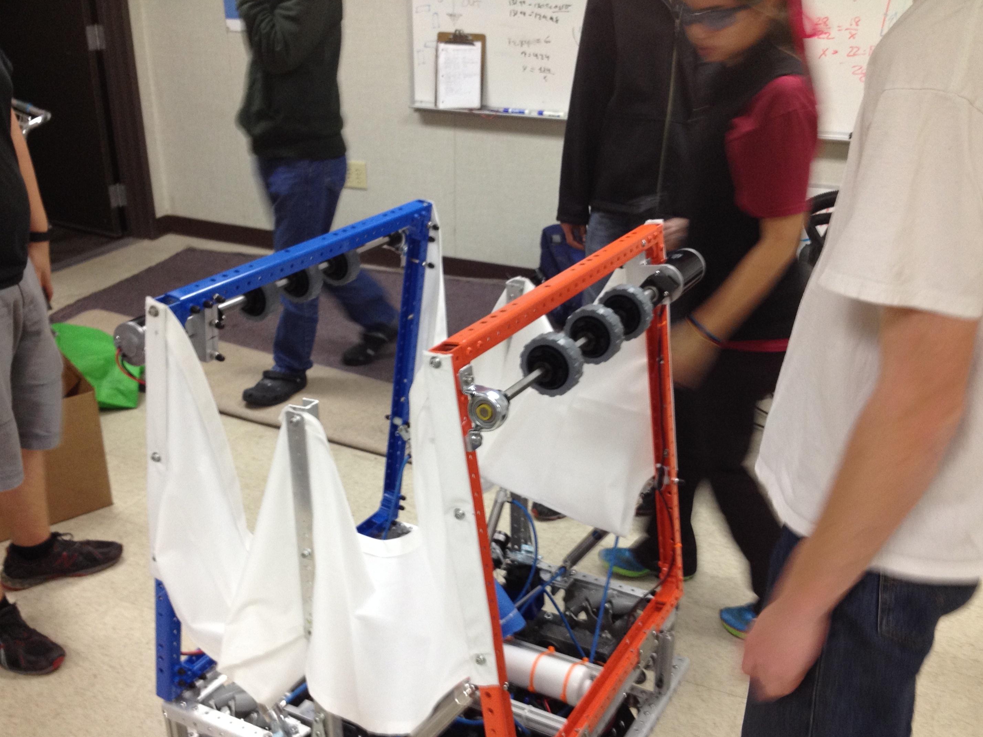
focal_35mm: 40
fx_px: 1136
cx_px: 474
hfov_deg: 46.8
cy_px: 419
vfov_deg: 35.9
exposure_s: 1/20
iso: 100
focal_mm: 4.28
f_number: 2.4
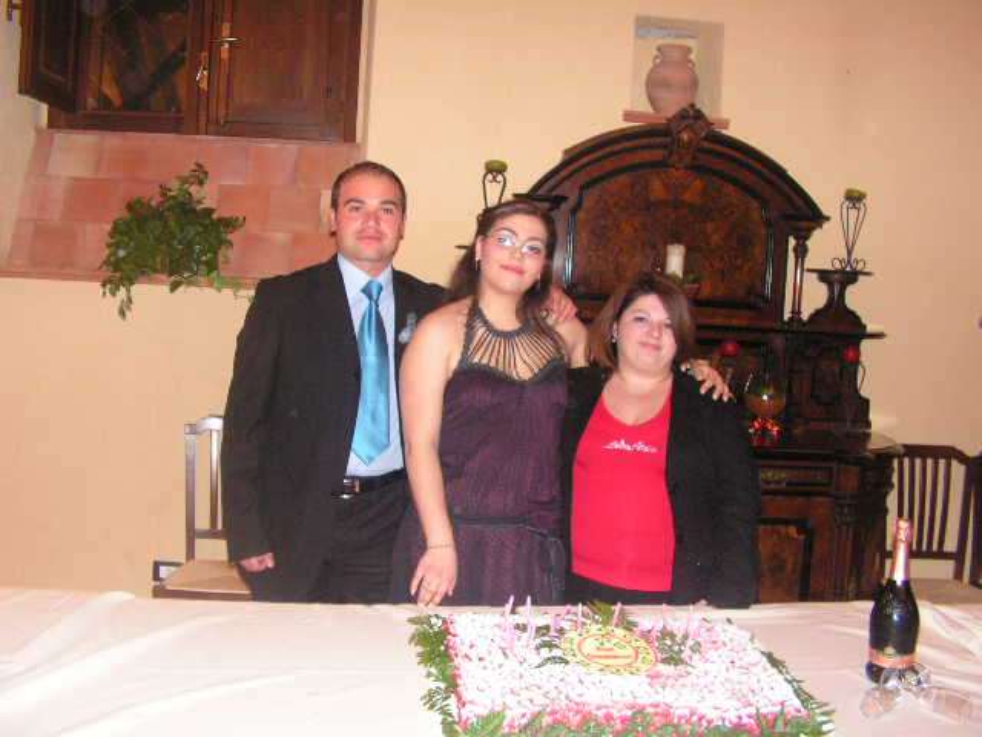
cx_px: 491
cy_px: 368
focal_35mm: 36
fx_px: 1021
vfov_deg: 39.7
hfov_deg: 51.4
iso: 200
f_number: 3.2
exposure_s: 1/40
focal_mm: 6
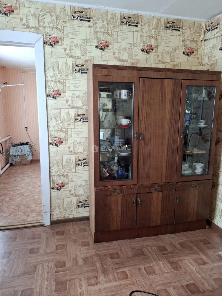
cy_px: 148
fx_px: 197
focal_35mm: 23
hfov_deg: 58.9
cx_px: 111
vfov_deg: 73.9
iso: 80
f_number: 1.8
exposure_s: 1/120
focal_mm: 5.54
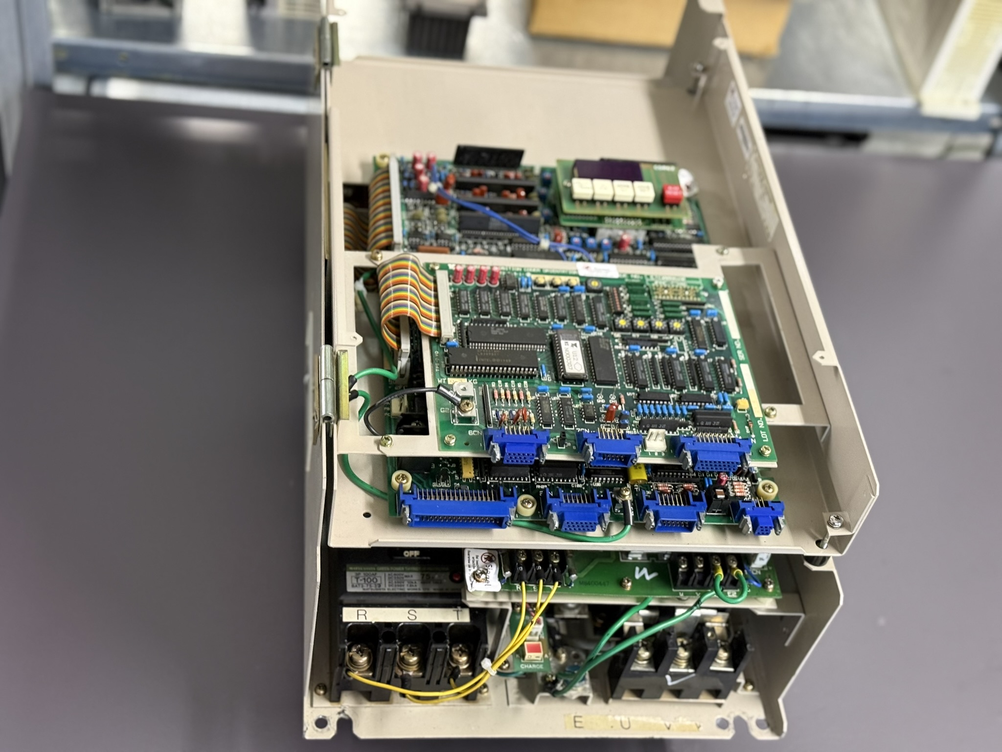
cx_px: 501
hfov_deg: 39.7
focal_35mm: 48
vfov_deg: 30.3
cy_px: 376
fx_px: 1389
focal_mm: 6.76
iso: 250
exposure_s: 1/33
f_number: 1.78
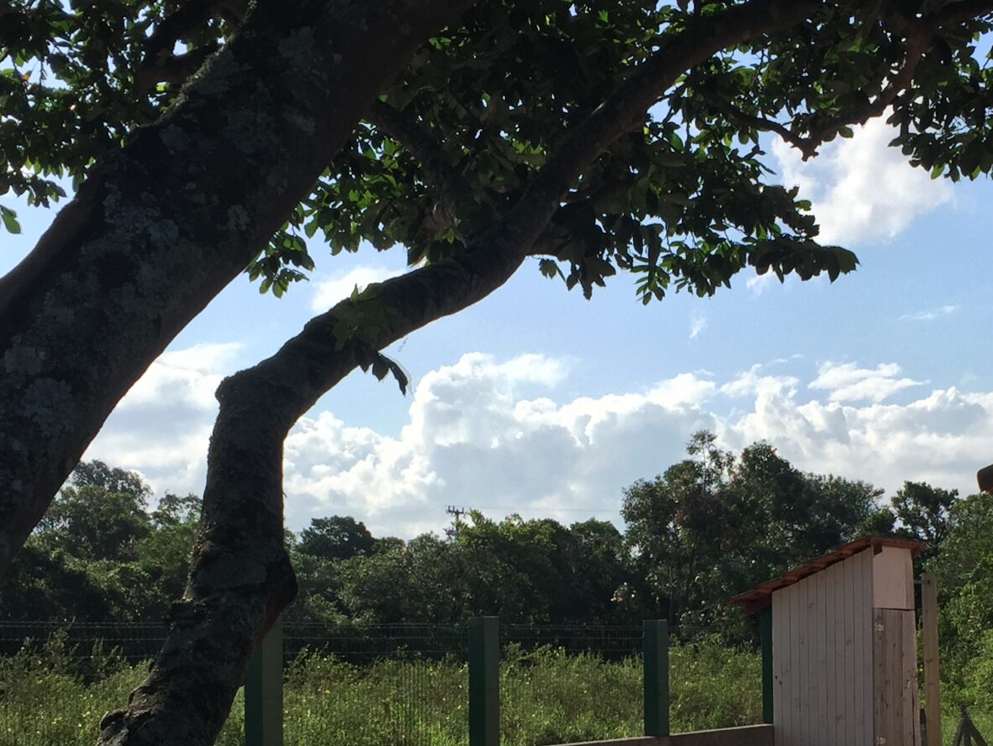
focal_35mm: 63
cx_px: 673
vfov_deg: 22.9
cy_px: 631
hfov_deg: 30.5
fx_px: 1808
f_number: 2.2
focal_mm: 4.15
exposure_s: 1/2475
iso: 32
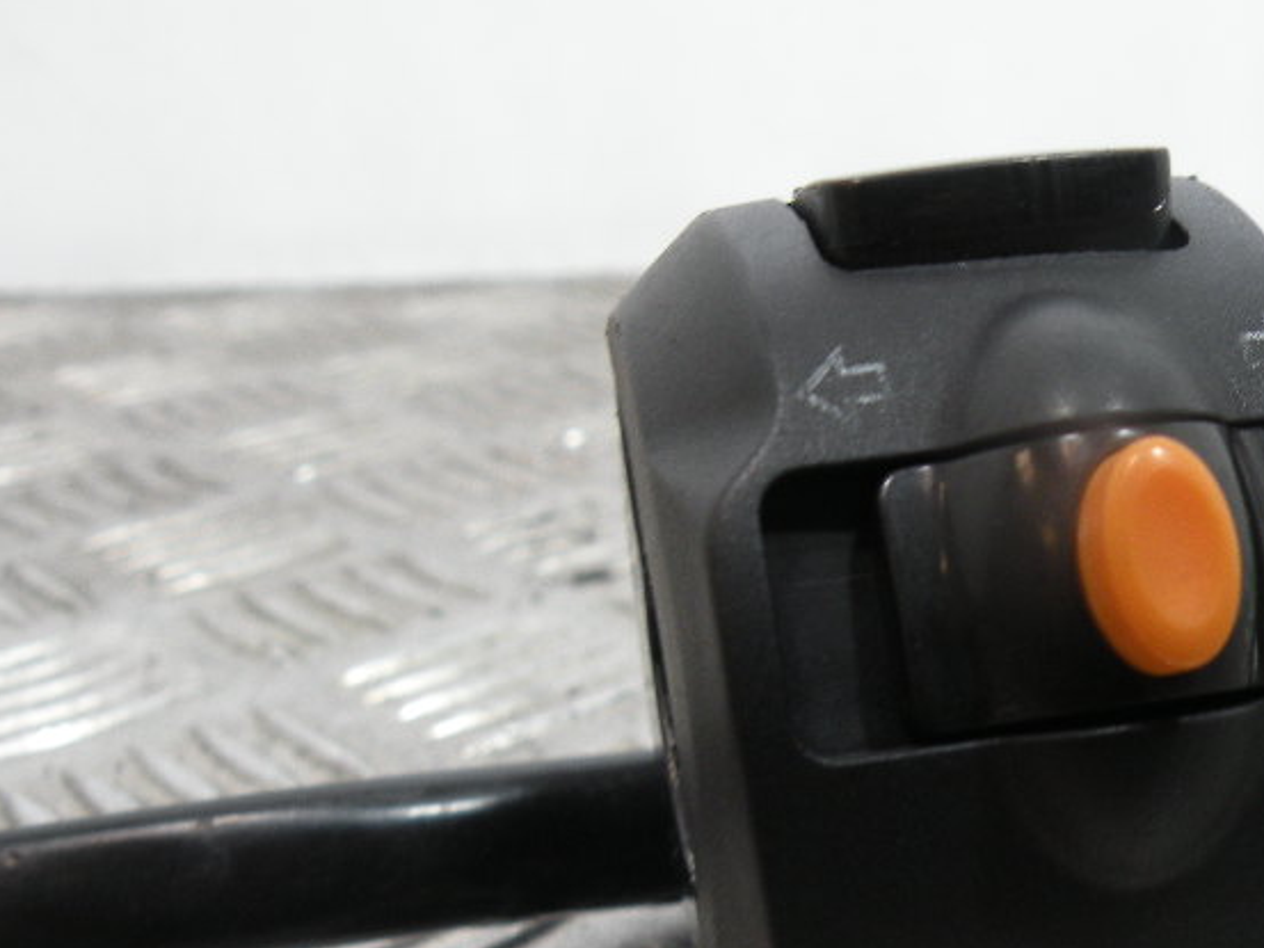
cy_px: 756
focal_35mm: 50
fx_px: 1826
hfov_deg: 36.9
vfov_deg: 28.5
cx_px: 1006
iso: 103
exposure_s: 1/68.3
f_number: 2.8
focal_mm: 4.7
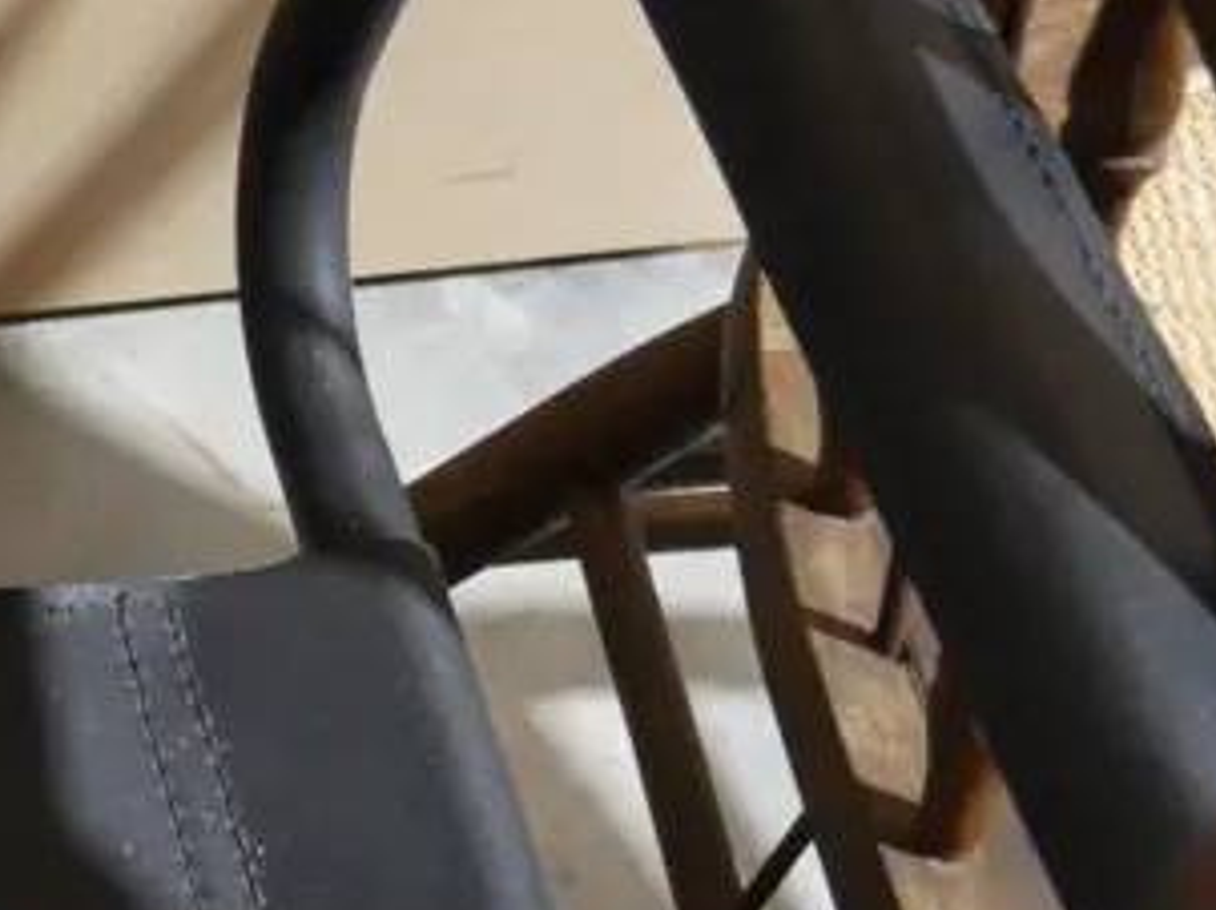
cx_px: -733
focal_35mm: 129
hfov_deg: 14.1
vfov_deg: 11.3
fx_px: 4528
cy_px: -131
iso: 1250
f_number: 4.1
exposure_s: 1/60
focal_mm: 19
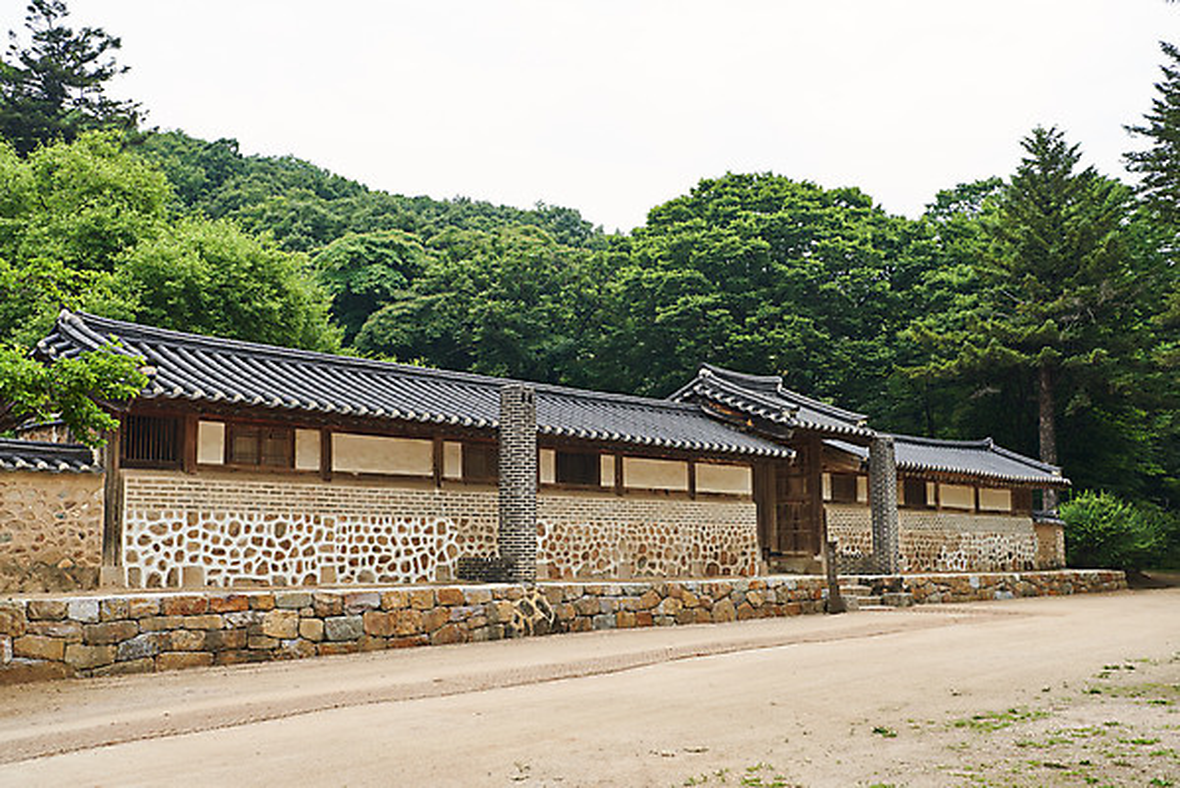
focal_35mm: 40
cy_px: 394
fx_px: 1312
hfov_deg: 48.4
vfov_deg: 33.4
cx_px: 590
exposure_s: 1/1600
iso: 400
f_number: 5
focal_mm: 40
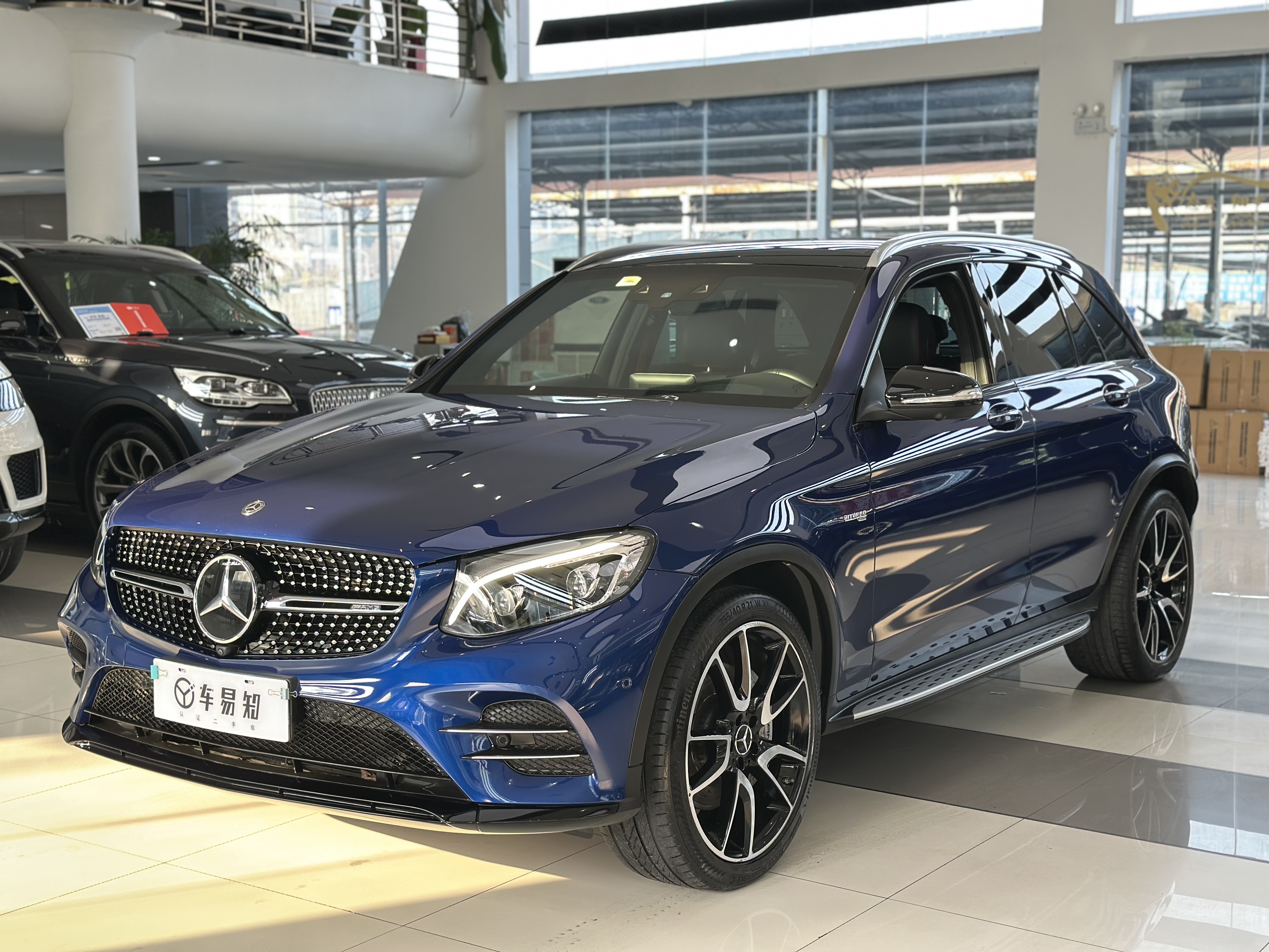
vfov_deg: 30.3
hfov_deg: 39.7
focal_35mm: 48
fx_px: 1760
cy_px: 476
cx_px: 634
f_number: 1.78
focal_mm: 6.86
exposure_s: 1/100
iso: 100
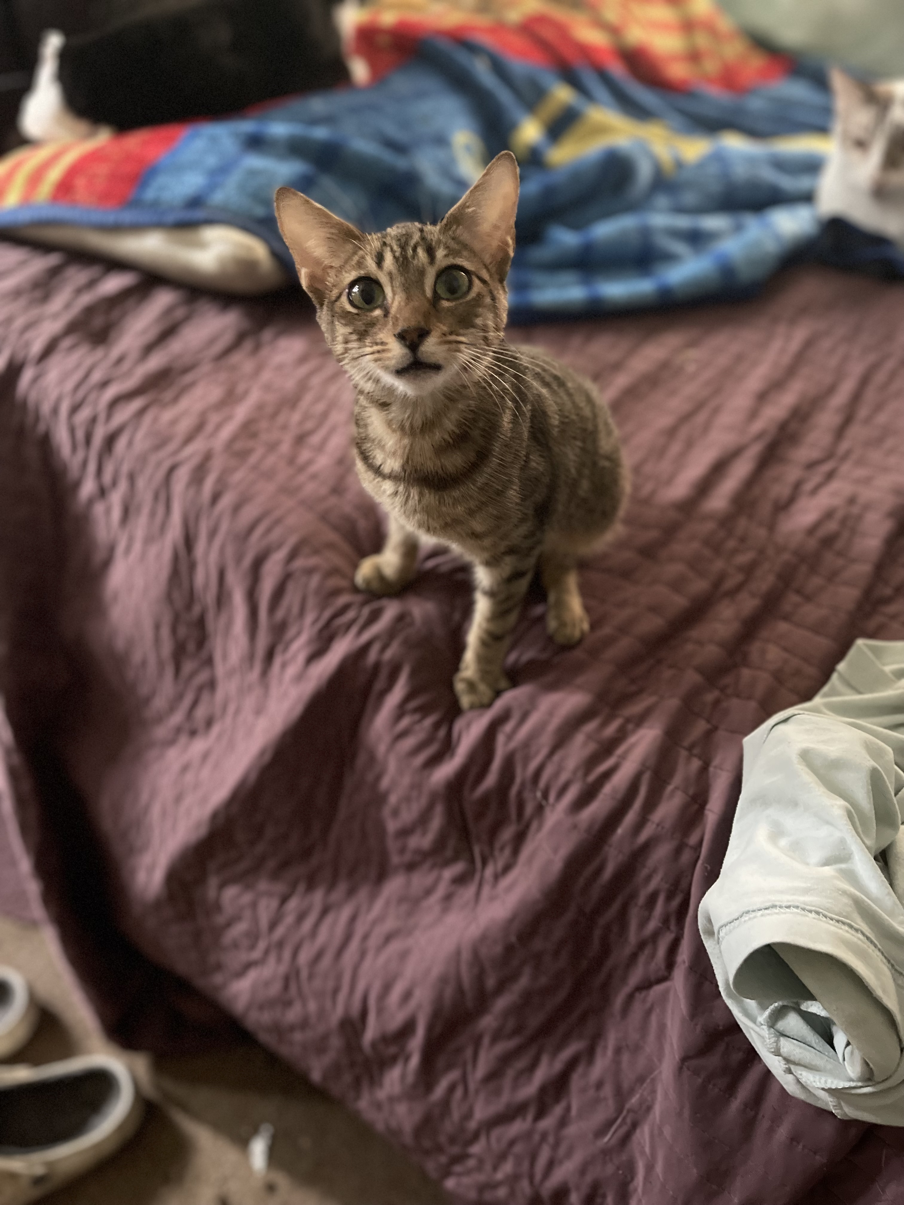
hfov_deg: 53.1
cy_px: 602
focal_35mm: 26
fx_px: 905
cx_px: 452
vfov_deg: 67.3
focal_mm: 5.1
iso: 800
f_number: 1.6
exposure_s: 1/30
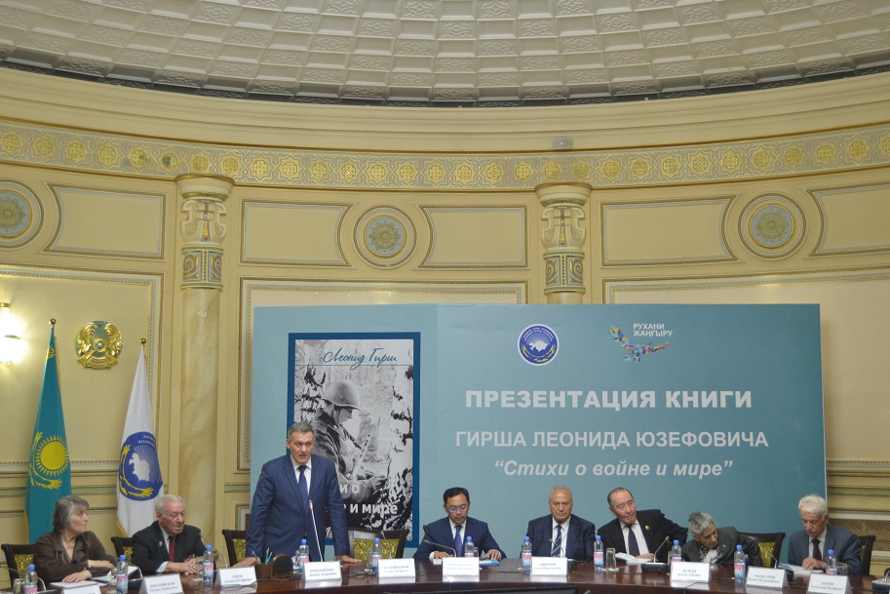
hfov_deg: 47.4
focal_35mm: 41
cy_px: 283
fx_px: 1014
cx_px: 433
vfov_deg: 32.6
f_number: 4
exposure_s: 1/60
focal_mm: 26
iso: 720
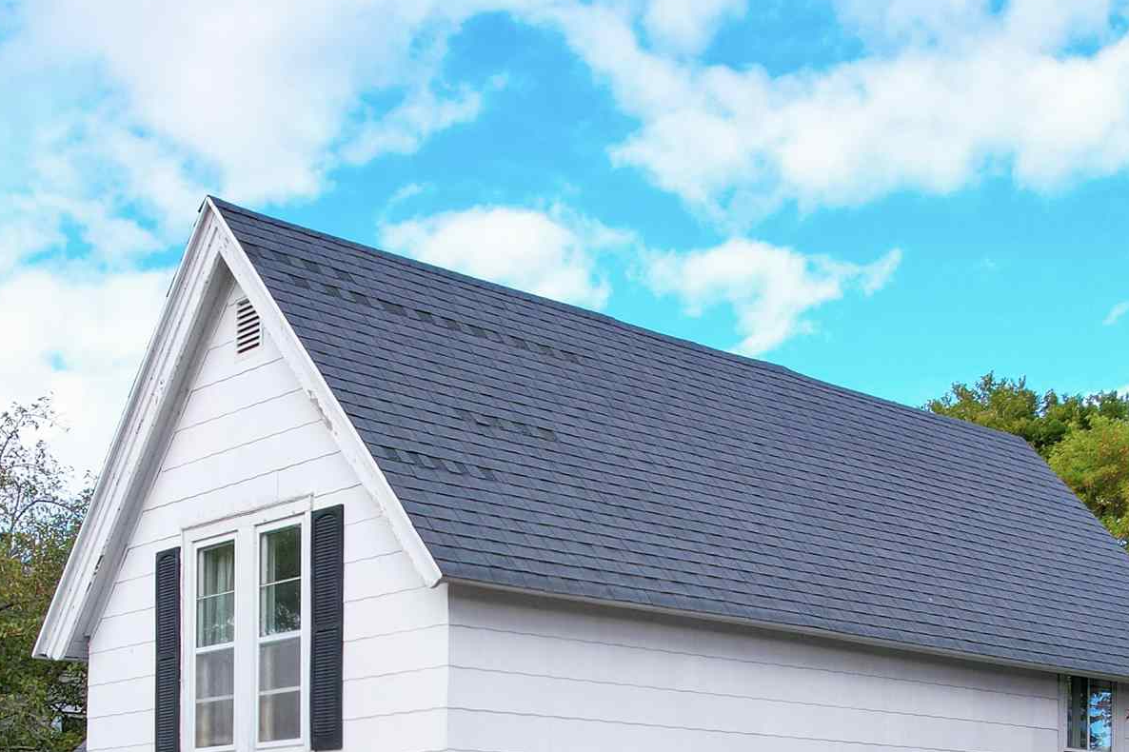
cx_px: 539
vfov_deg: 22.0
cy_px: 899
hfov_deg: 35.1
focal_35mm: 57
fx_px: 1787
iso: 100
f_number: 2.8
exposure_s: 1/640
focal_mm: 8.38
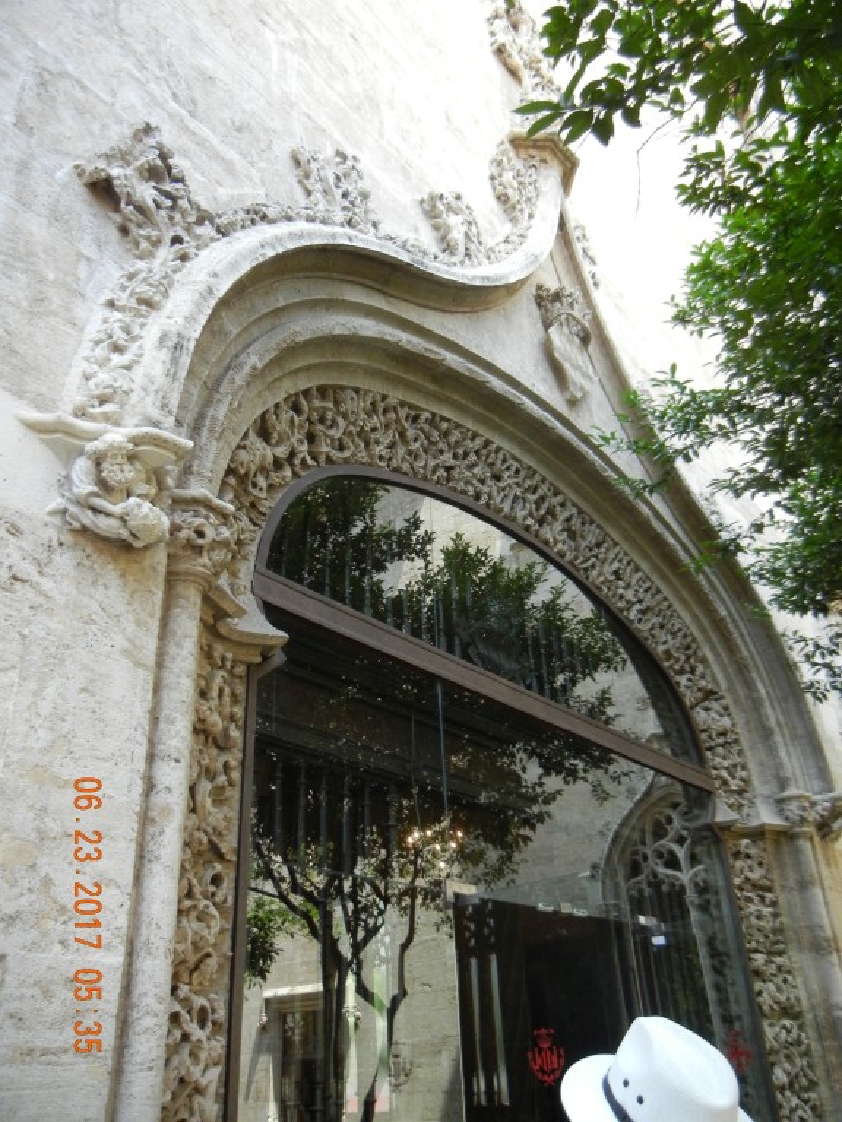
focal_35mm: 30
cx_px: 421
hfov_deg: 46.8
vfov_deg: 60.0
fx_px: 973
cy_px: 561
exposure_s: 1/250
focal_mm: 5.4
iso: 505
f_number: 3.5
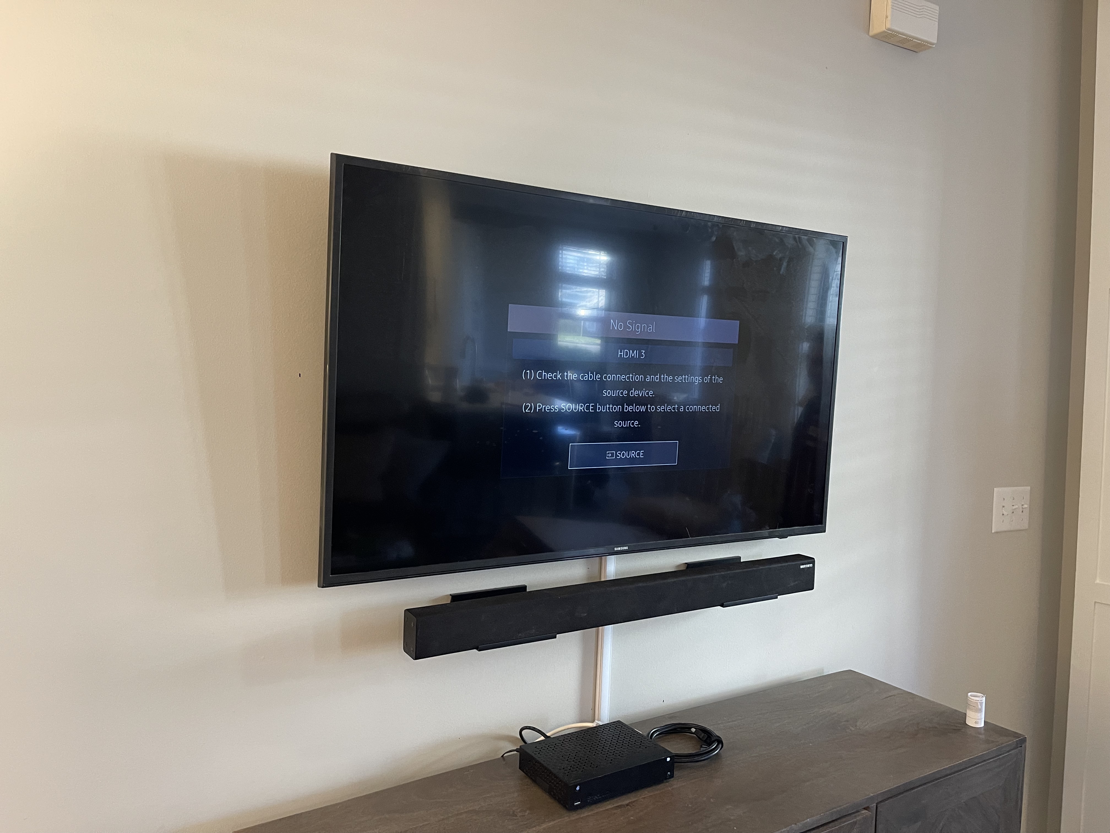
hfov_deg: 67.3
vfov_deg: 53.1
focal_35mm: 26
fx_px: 834
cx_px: 555
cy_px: 416
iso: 250
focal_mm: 5.1
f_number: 1.6
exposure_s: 1/60
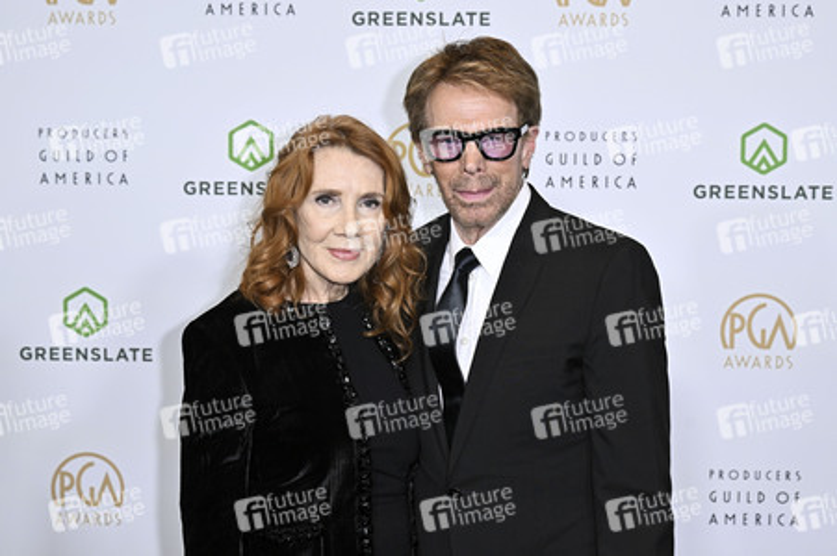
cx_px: 418
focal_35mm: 63
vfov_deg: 21.5
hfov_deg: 31.9
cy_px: 278
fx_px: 1464
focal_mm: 63
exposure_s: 1/320
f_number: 5.6
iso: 2000
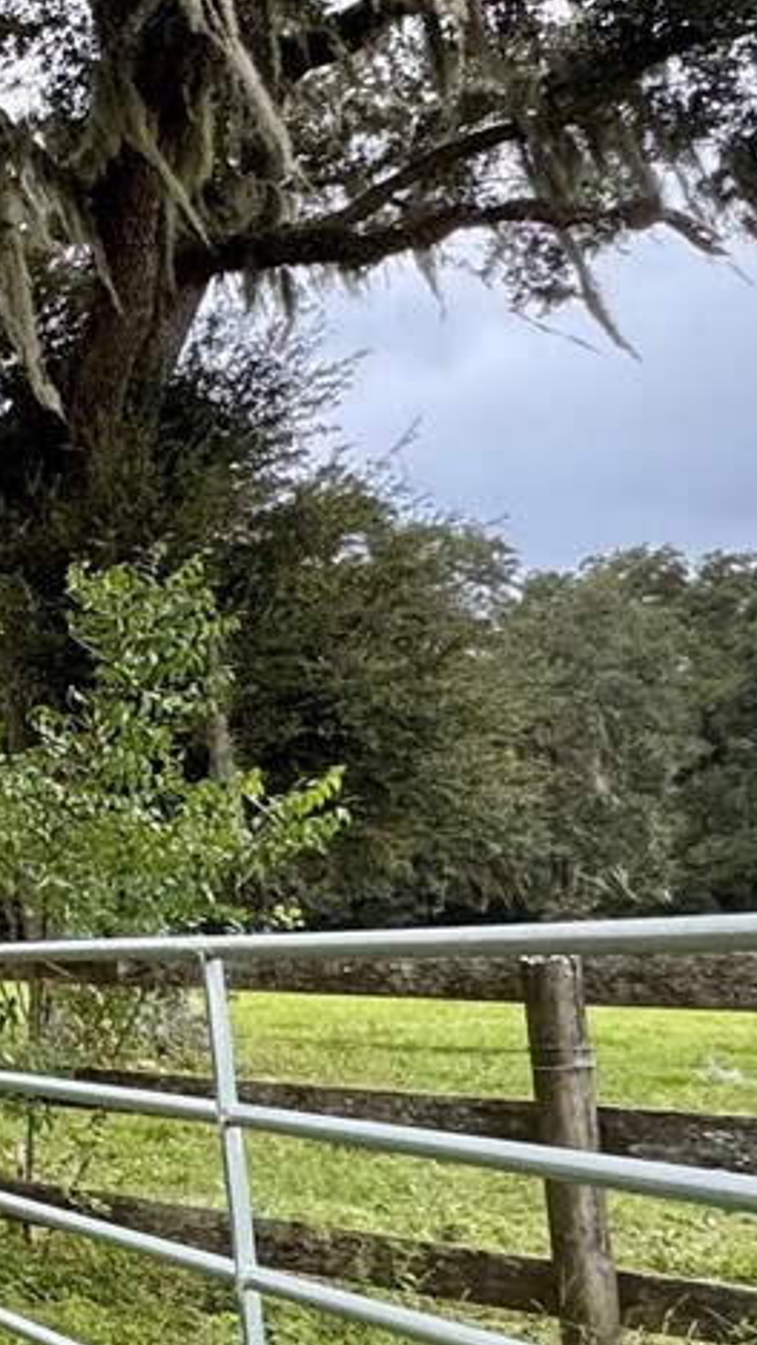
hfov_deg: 14.5
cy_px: 680
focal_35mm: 52
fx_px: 1855
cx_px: -1078
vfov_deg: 39.9
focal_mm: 2.22
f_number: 2.2
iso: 50
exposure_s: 1/741
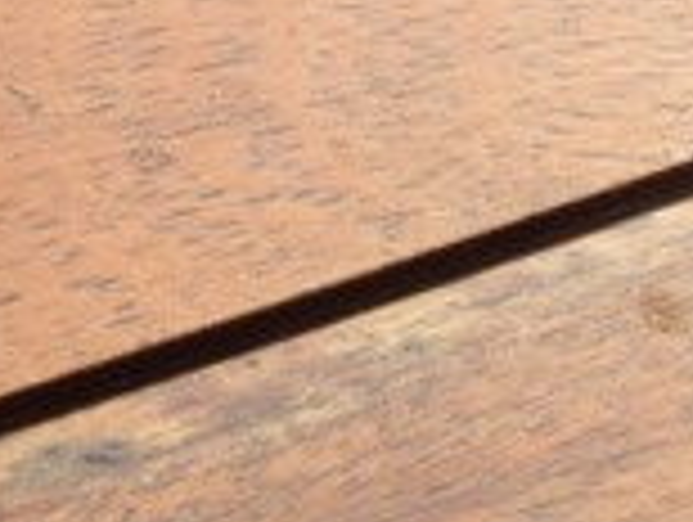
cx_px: -670
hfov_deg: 12.1
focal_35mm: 145
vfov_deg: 9.7
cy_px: -414
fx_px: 2907
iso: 50
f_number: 2.4
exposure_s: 1/968
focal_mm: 4.28
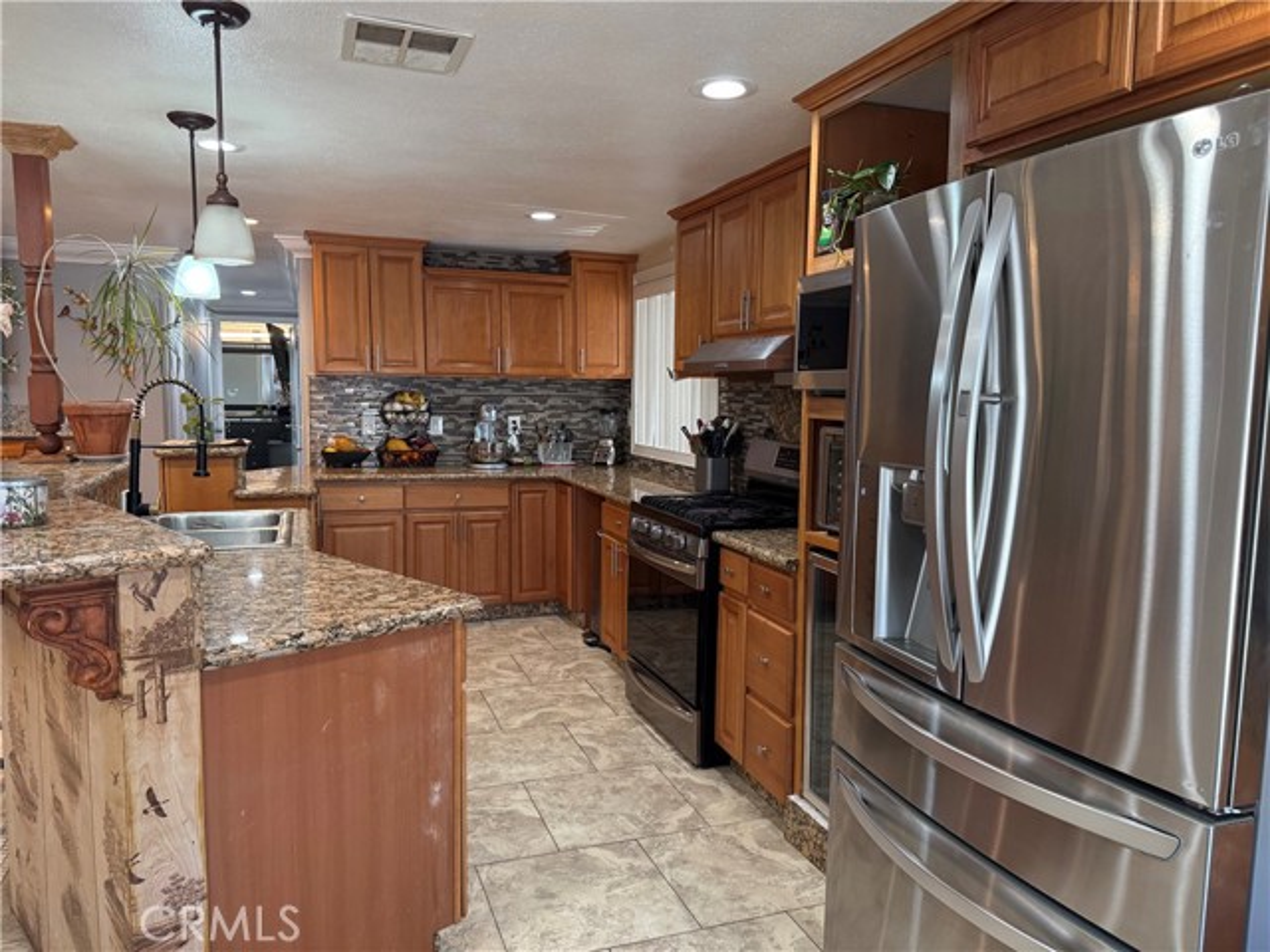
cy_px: 476
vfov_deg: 56.8
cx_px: 635
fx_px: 881
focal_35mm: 24
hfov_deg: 71.6
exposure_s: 1/120
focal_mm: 6.76
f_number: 1.78
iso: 320
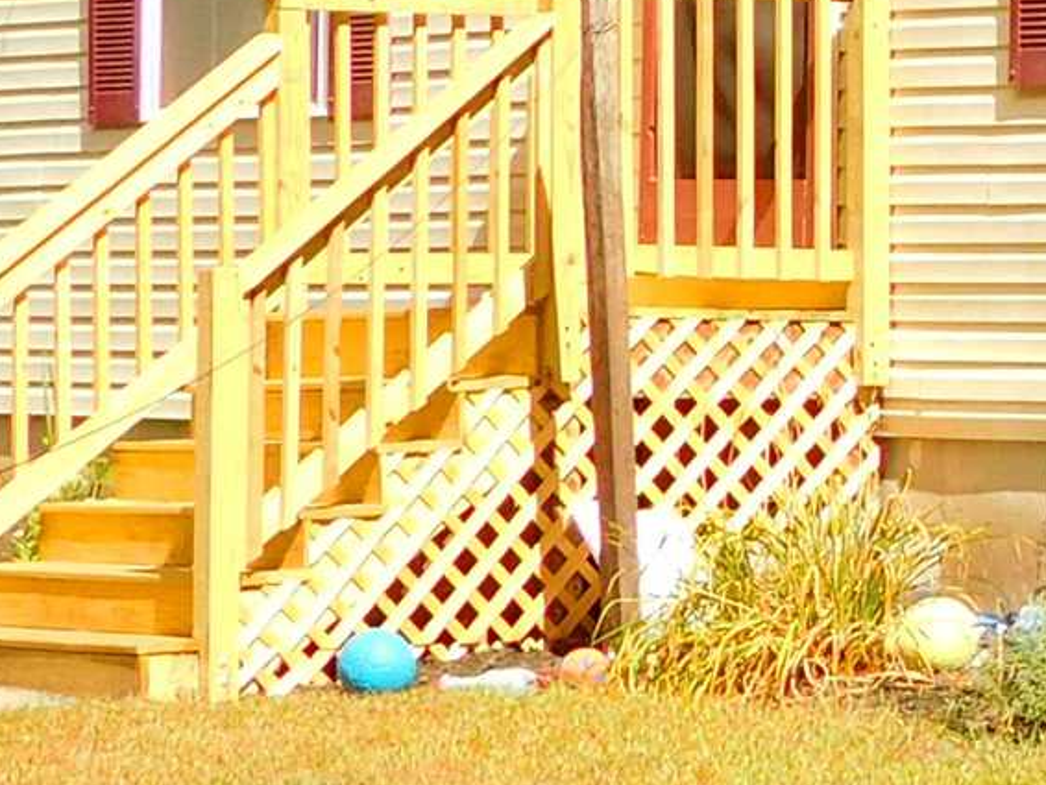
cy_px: 268
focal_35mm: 217
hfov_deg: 8.6
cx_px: 2057
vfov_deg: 6.8
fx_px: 6560
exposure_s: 1/640
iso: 125
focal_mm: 7.1
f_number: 3.6
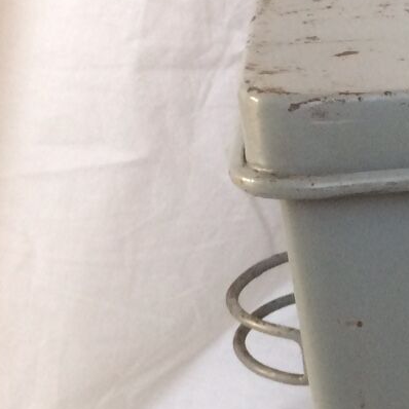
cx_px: 814
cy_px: 369
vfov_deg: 16.4
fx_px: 1404
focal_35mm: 105
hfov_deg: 14.0
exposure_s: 1/33
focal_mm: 4.15
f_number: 2.2
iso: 125
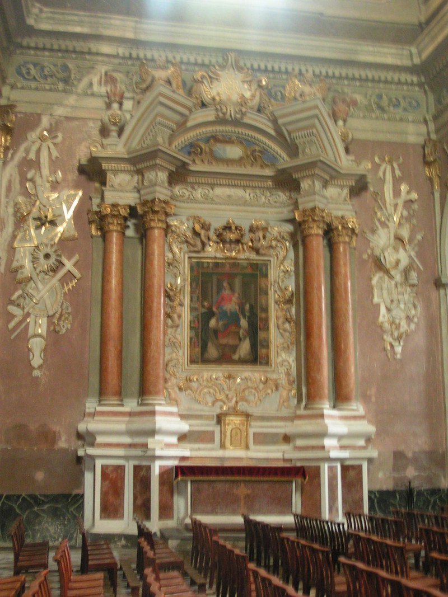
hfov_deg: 33.6
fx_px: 742
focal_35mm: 43
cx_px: 224
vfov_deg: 43.9
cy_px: 298
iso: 200
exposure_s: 1/2
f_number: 2.8
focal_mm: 6.6
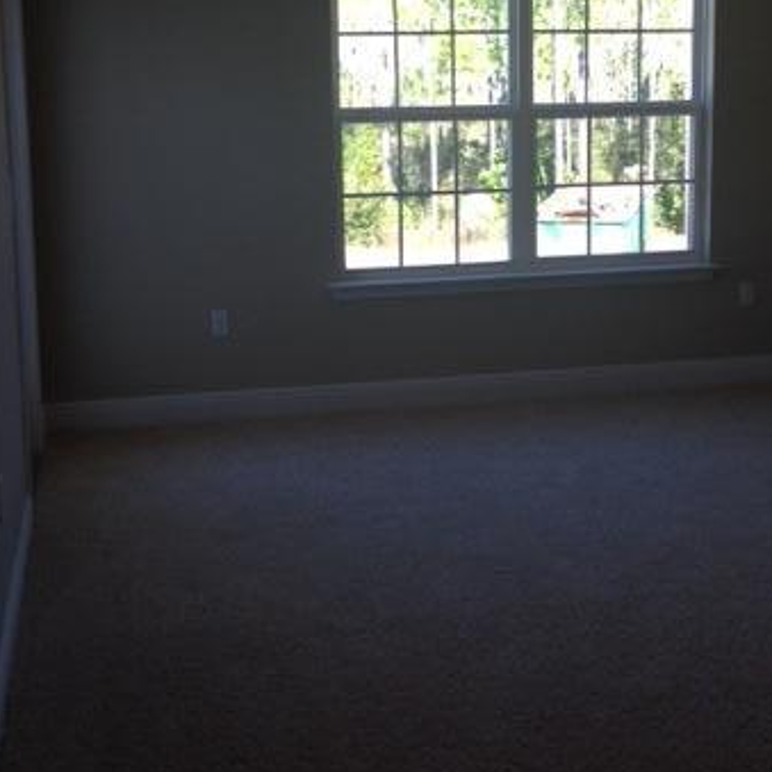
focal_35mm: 55
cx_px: 421
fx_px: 1388
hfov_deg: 31.1
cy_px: 237
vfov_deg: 30.8
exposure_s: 1/120
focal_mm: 4.12
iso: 64
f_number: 2.4
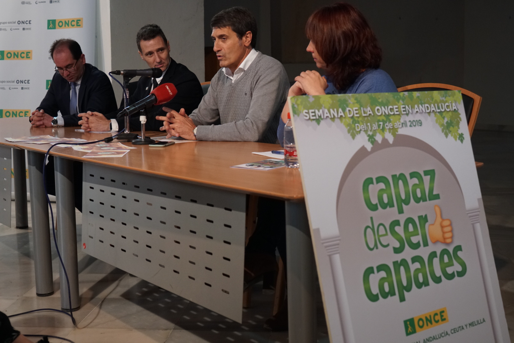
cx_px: 257
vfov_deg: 27.3
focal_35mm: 50
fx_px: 707
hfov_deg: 39.9
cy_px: 172
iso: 1600
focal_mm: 33
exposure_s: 1/100
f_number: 4
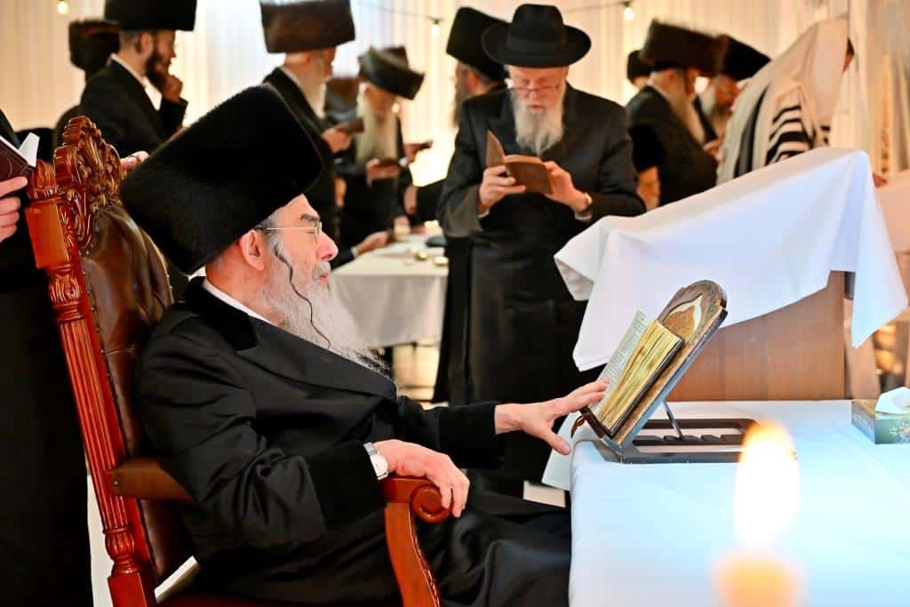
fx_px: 1618
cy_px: 304
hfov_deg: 31.4
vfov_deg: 21.2
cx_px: 455
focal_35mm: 64
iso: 1600
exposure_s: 1/160
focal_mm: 64
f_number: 4
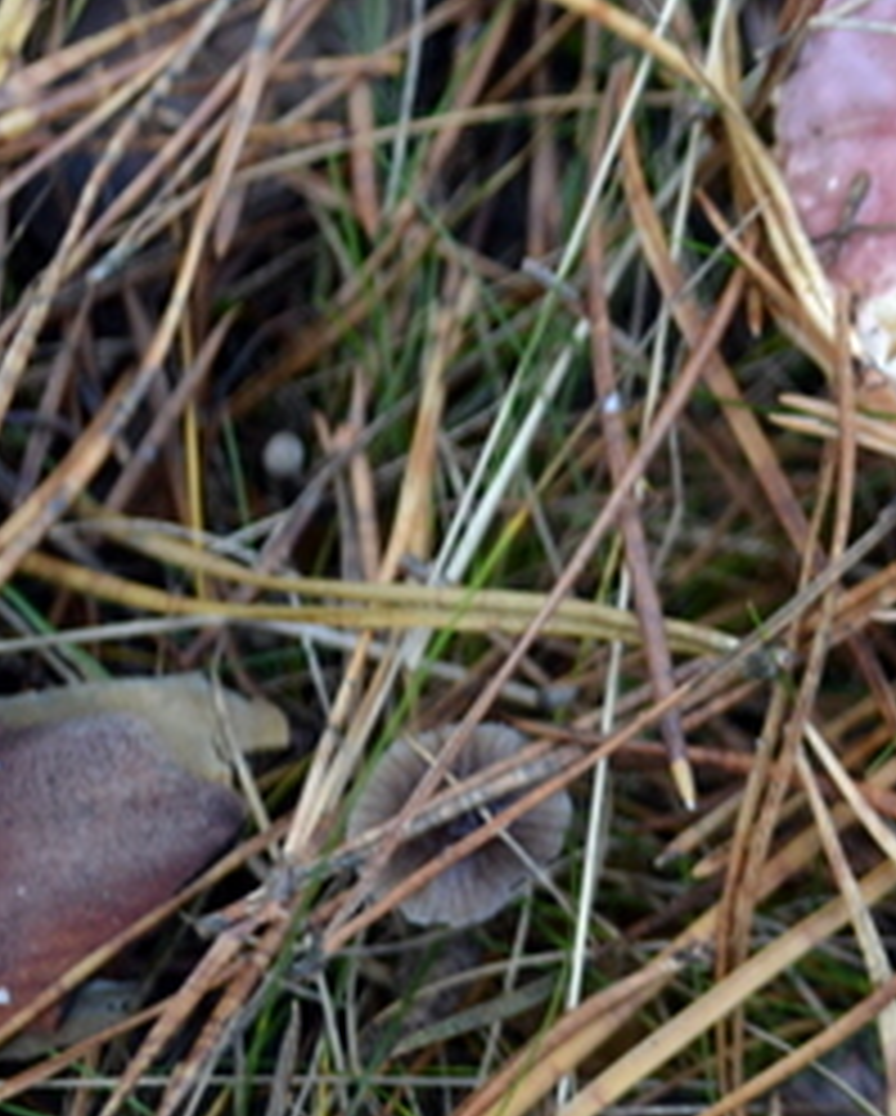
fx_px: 3904
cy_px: 369
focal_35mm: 118
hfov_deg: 11.8
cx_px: 1742
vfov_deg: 16.2
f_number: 5
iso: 400
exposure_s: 1/60
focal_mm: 26
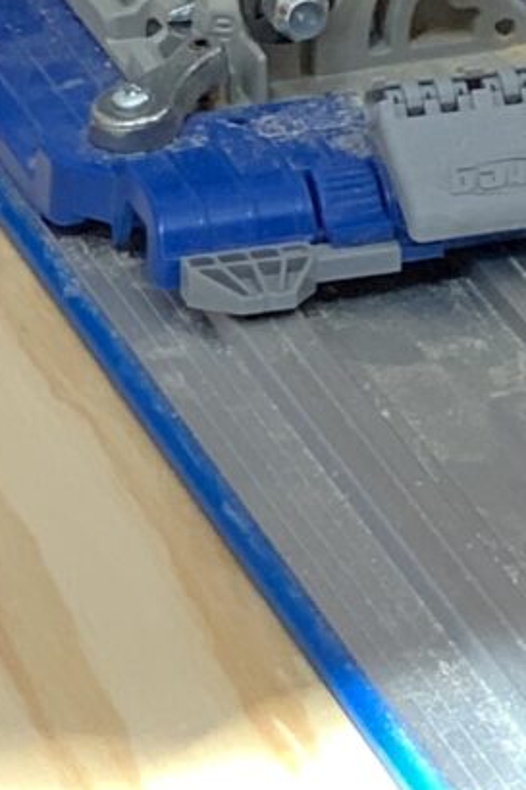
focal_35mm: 338
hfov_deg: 4.0
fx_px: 7414
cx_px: 696
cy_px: -1314
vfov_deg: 5.8
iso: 50
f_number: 2.4
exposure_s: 1/122
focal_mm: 6
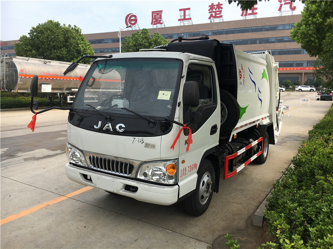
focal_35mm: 29
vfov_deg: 48.2
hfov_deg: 61.7
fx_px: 279
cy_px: 124
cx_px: 166
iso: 25
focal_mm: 4.15
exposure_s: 1/1148
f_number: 2.2
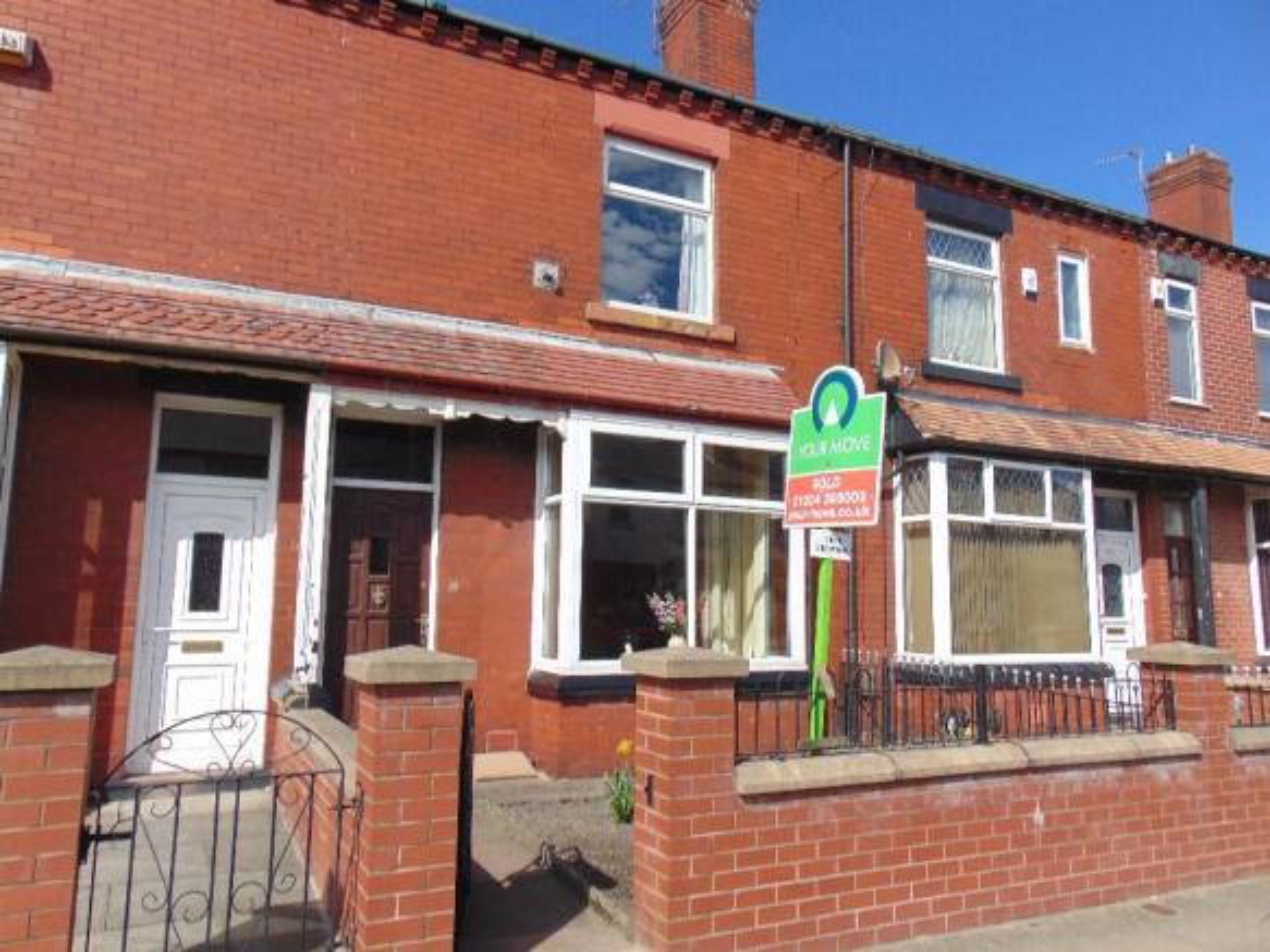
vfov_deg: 54.9
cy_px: 476
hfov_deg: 69.4
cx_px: 635
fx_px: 917
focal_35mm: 25
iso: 80
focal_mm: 4.5
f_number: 7.7
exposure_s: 1/200
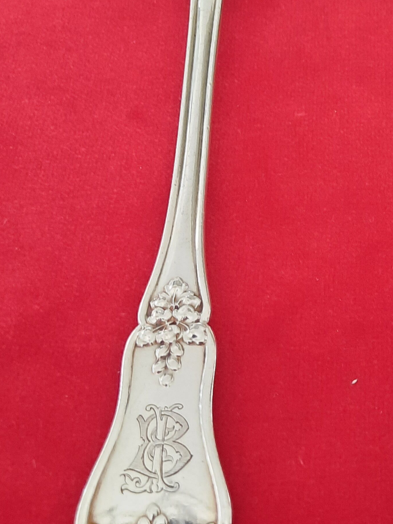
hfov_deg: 25.4
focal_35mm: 55
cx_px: 380
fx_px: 832
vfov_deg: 34.9
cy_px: 270
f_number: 2
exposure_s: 1/25
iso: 400
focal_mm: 4.6
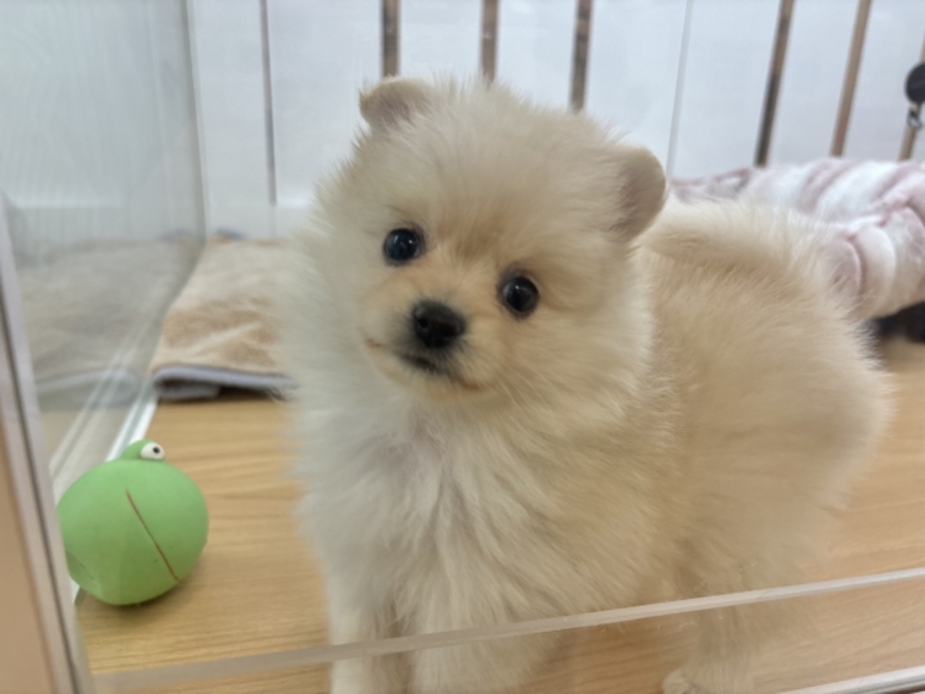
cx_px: 462
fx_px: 695
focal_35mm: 26
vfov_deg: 53.1
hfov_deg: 67.3
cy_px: 347
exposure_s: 1/100
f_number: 1.6
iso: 64
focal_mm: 5.96
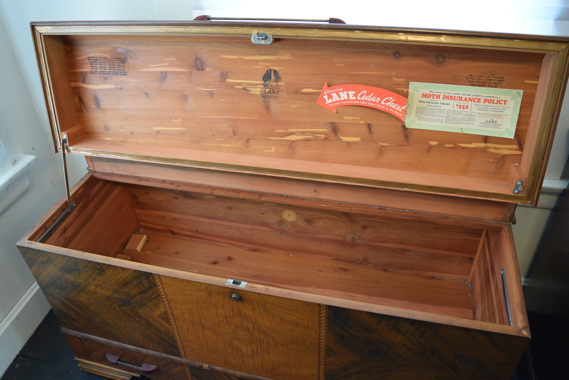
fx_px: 427
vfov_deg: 48.0
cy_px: 190
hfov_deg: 67.3
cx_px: 284
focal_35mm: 27
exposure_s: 1/60
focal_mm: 18
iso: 2200
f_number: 3.5
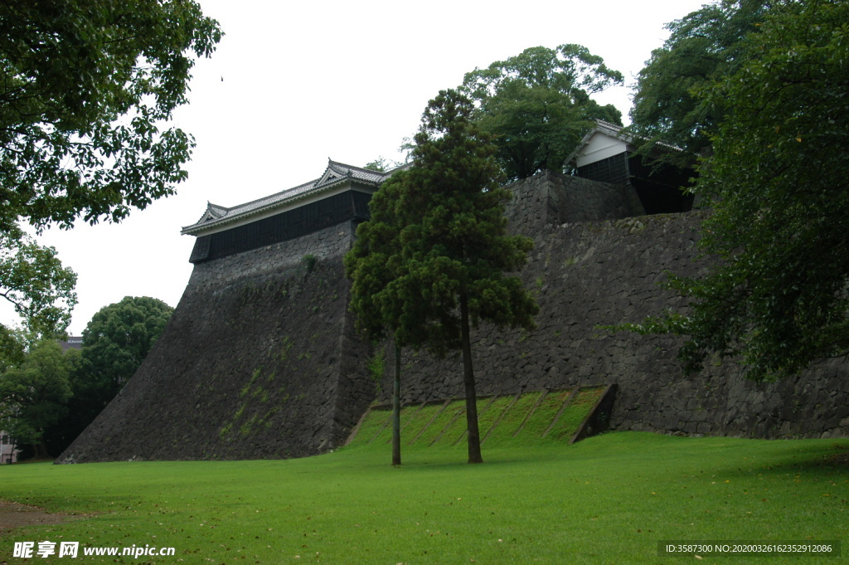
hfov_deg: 53.2
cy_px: 282
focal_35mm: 36
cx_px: 424
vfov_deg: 36.8
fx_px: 848
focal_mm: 24
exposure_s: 1/320
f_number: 6.3
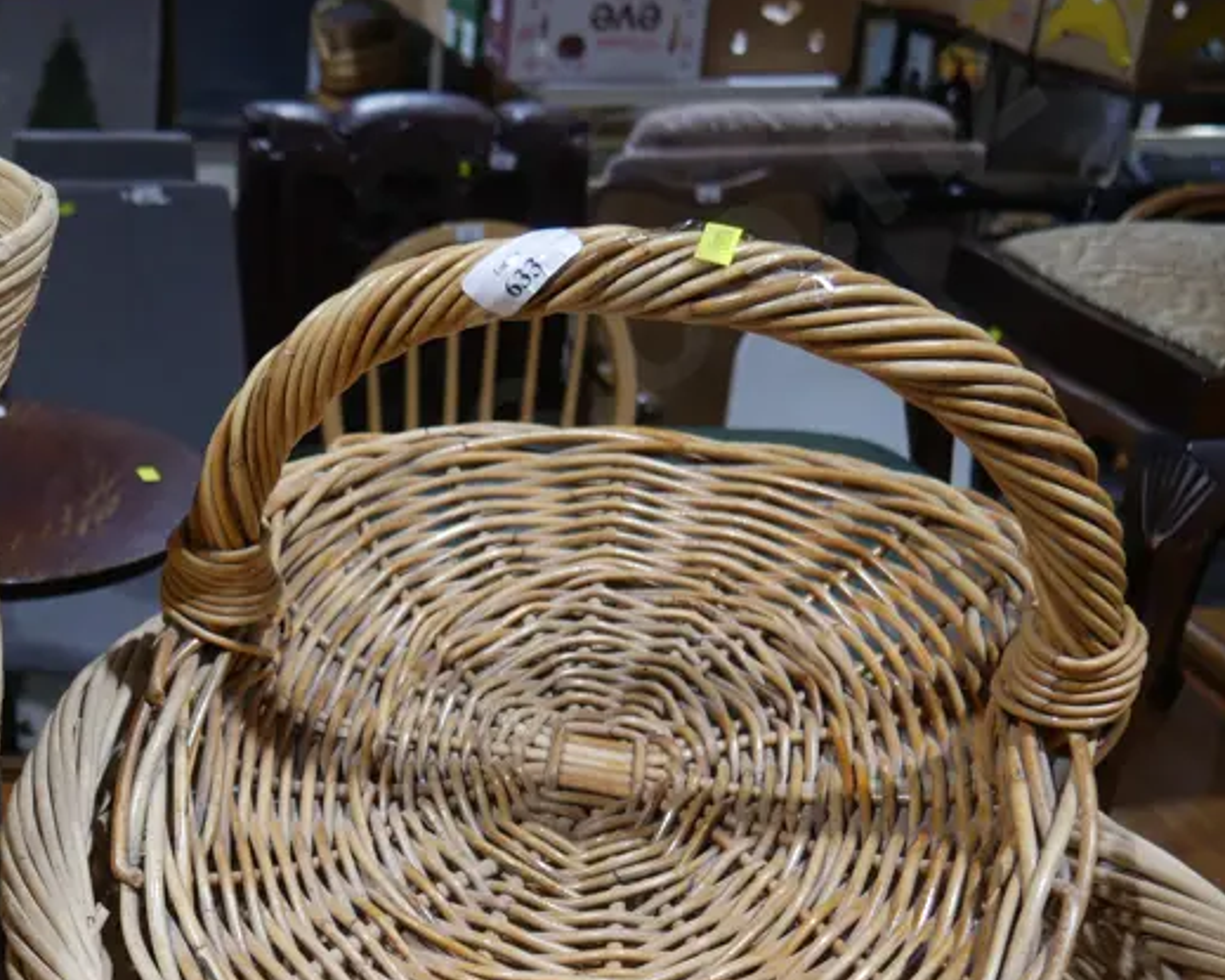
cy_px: 785
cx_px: 50
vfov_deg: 27.5
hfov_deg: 32.4
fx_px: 1957
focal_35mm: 54
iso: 200
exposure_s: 1/60
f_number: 3.5
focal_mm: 14
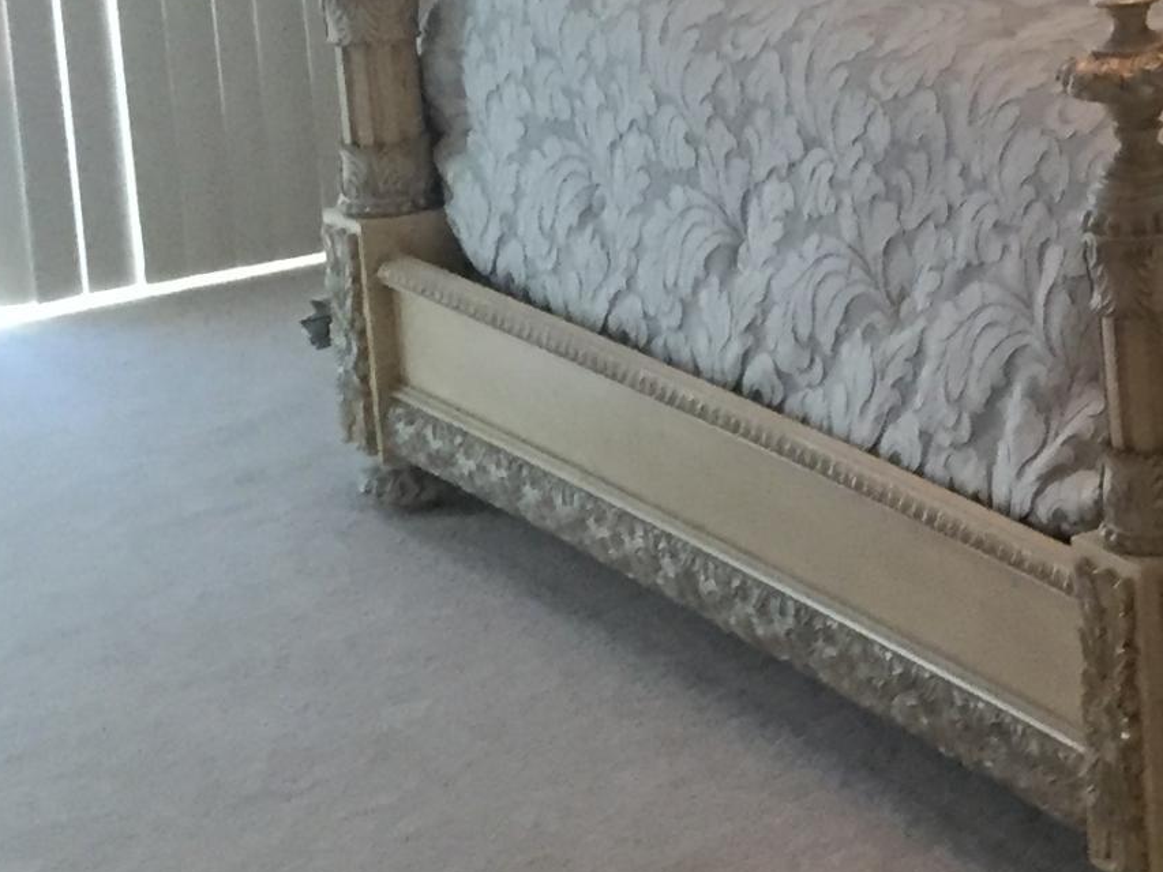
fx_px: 3427
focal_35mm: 102
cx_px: 1877
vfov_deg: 14.2
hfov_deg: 16.9
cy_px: -50
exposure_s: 1/30
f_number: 2.2
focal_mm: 4.15
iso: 200
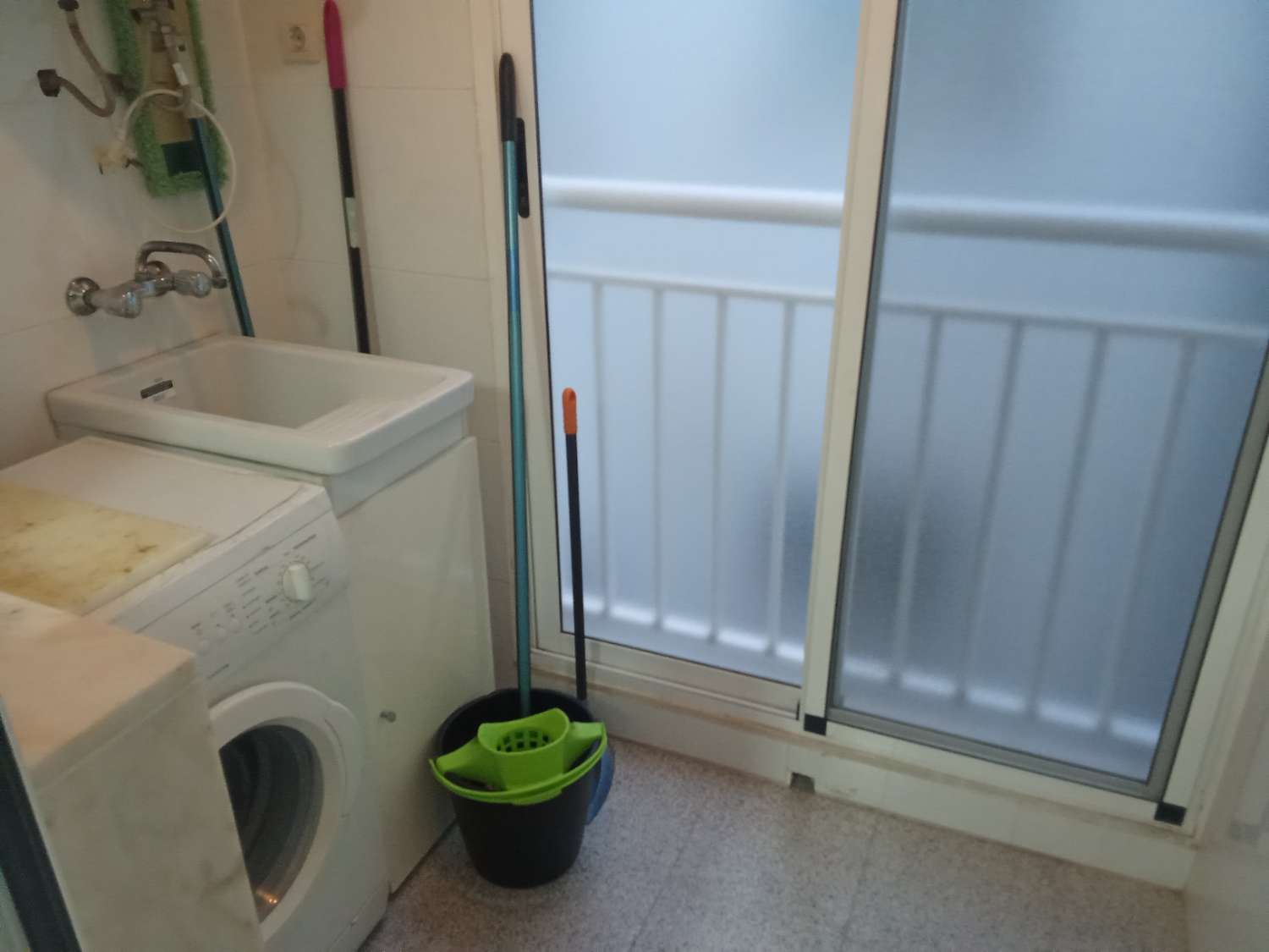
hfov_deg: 63.4
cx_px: 634
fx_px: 1026
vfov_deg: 49.7
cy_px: 476
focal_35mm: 28
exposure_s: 1/25
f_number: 2
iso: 800
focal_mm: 2.78
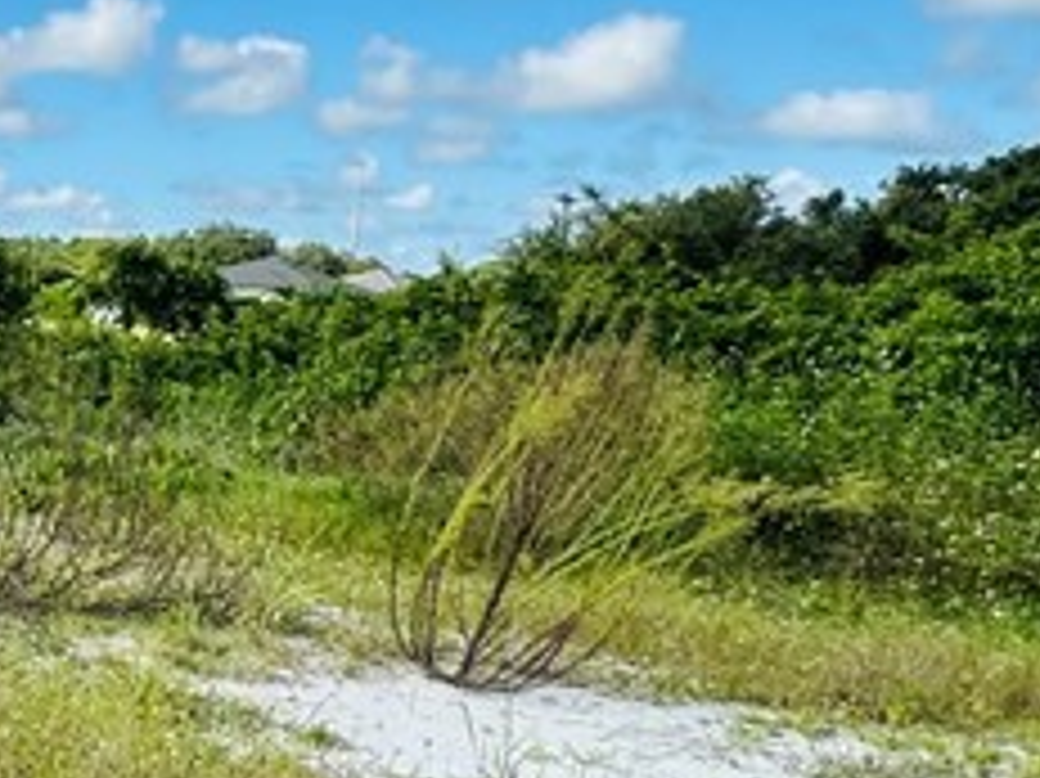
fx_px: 1862
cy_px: 454
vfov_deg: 23.6
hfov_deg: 21.3
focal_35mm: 62
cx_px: -806
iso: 50
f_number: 2.2
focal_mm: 2.22
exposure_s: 1/1949
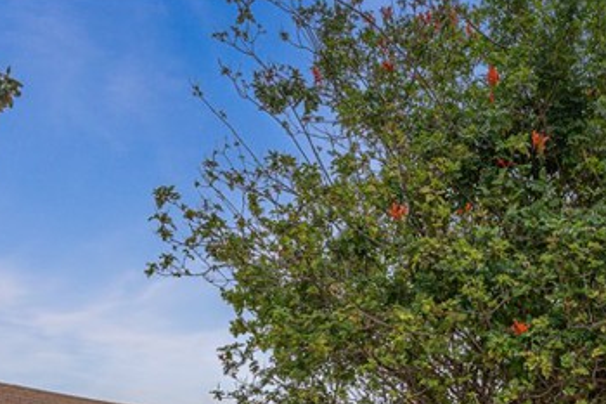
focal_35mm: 41
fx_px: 690
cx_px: 504
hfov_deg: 44.6
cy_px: 583
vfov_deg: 25.6
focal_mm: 14
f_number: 6.3
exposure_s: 1/100
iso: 100
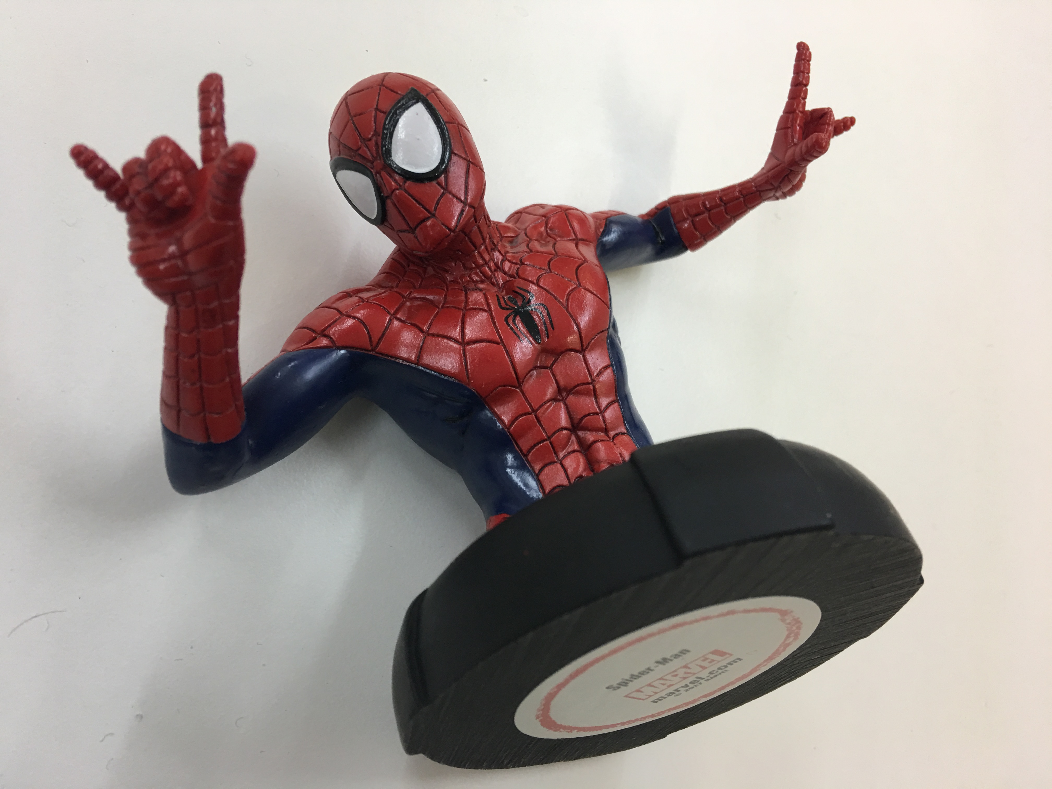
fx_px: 881
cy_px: 394
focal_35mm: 29
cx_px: 526
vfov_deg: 48.2
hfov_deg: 61.7
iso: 32
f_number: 2.2
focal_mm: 4.15
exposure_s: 1/17
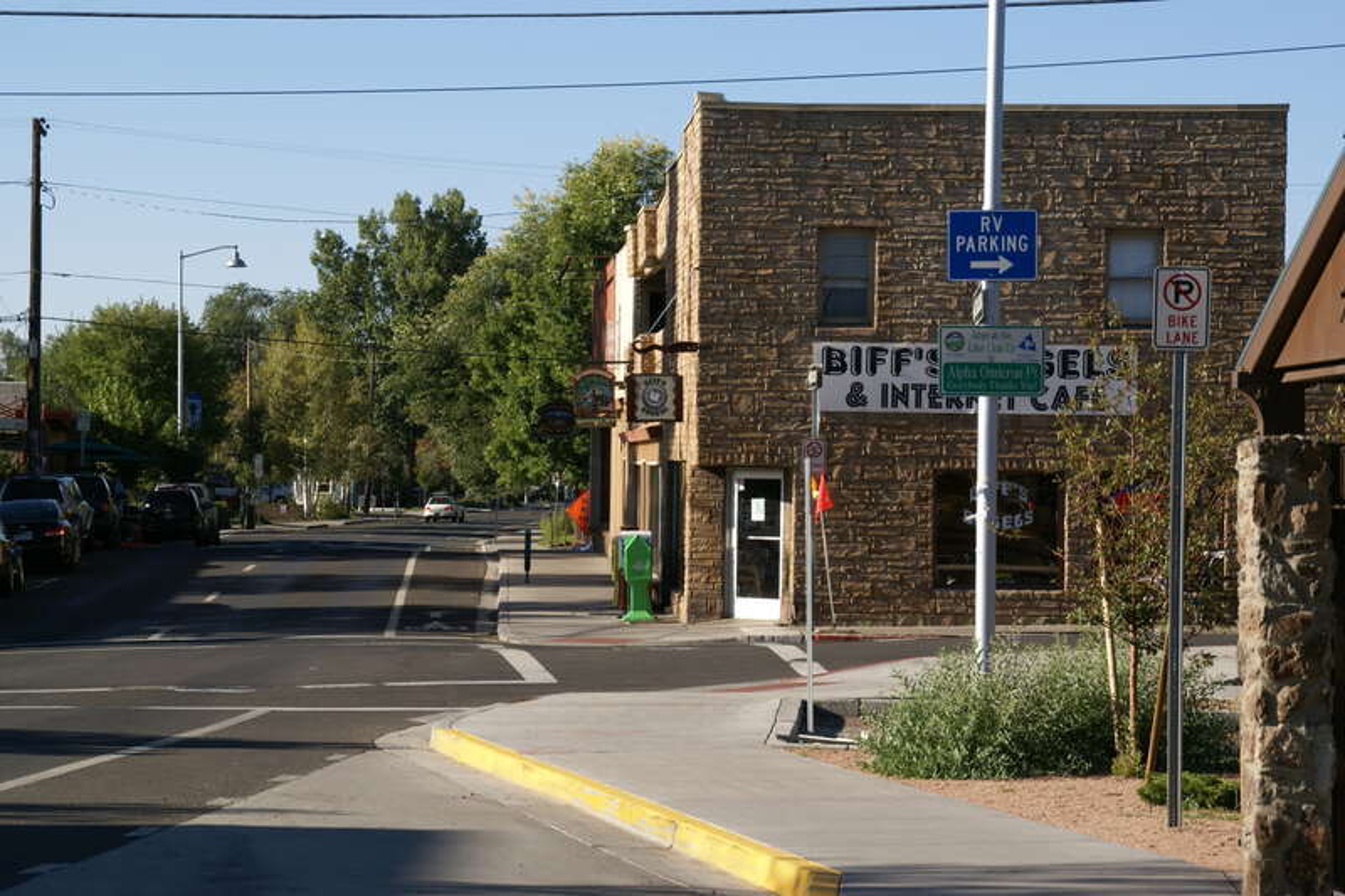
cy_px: 448
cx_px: 672
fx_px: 3922
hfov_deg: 19.5
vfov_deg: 13.0
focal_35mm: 105
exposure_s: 1/160
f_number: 9
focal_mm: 70
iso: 100
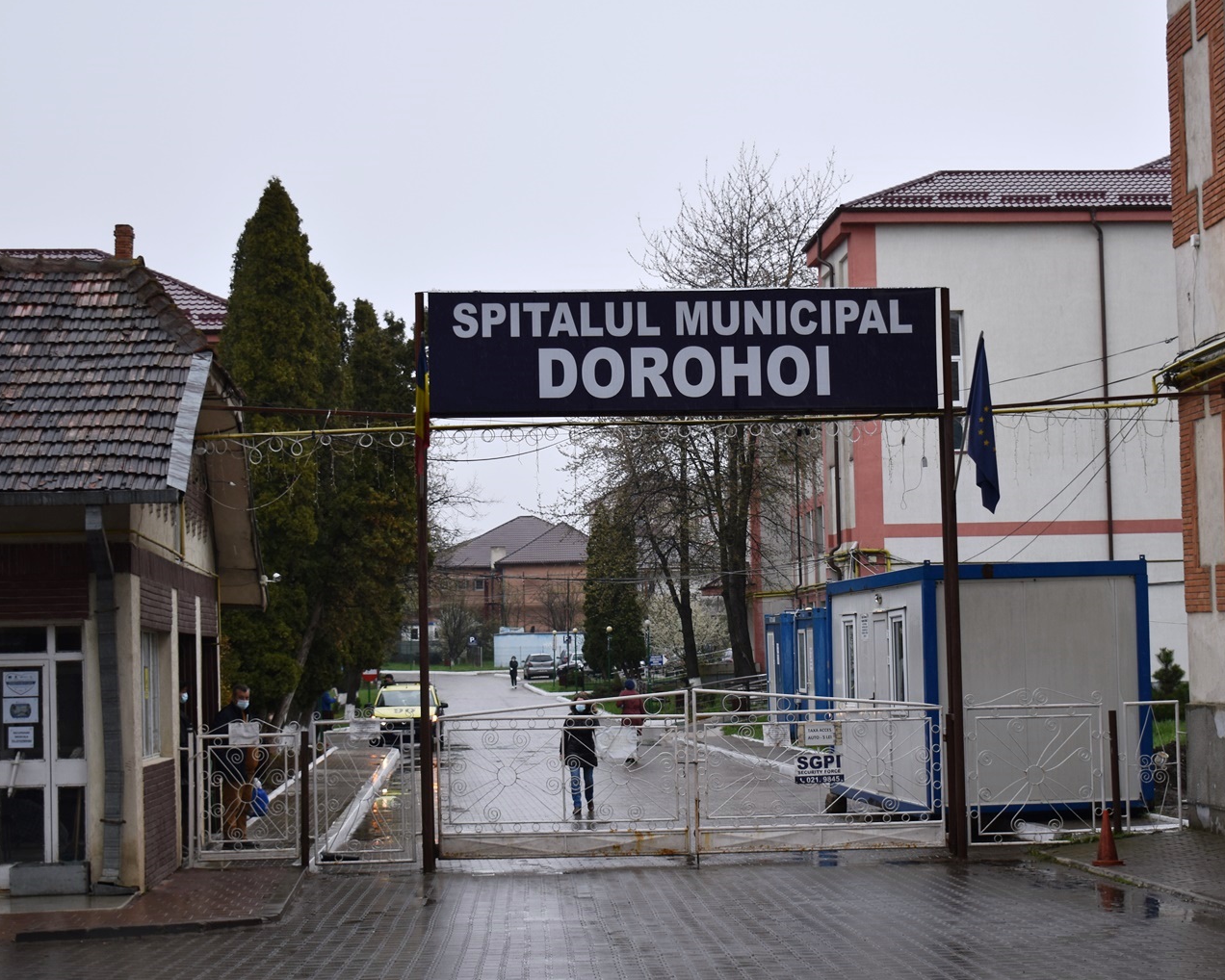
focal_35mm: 68
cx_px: 626
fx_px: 2466
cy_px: 489
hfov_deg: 27.9
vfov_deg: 22.5
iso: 200
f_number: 5.6
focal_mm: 40
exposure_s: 1/250
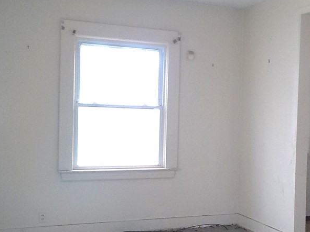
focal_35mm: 52
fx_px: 466
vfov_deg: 28.0
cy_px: 127
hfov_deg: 36.6
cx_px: 196
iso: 125
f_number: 3.3
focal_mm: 4.1
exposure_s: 1/40
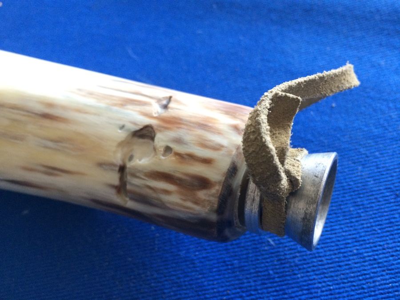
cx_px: 200
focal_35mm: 30
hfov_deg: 60.0
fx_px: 347
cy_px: 150
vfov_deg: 46.8
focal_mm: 4.12
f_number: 2.2
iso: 125
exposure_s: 1/30
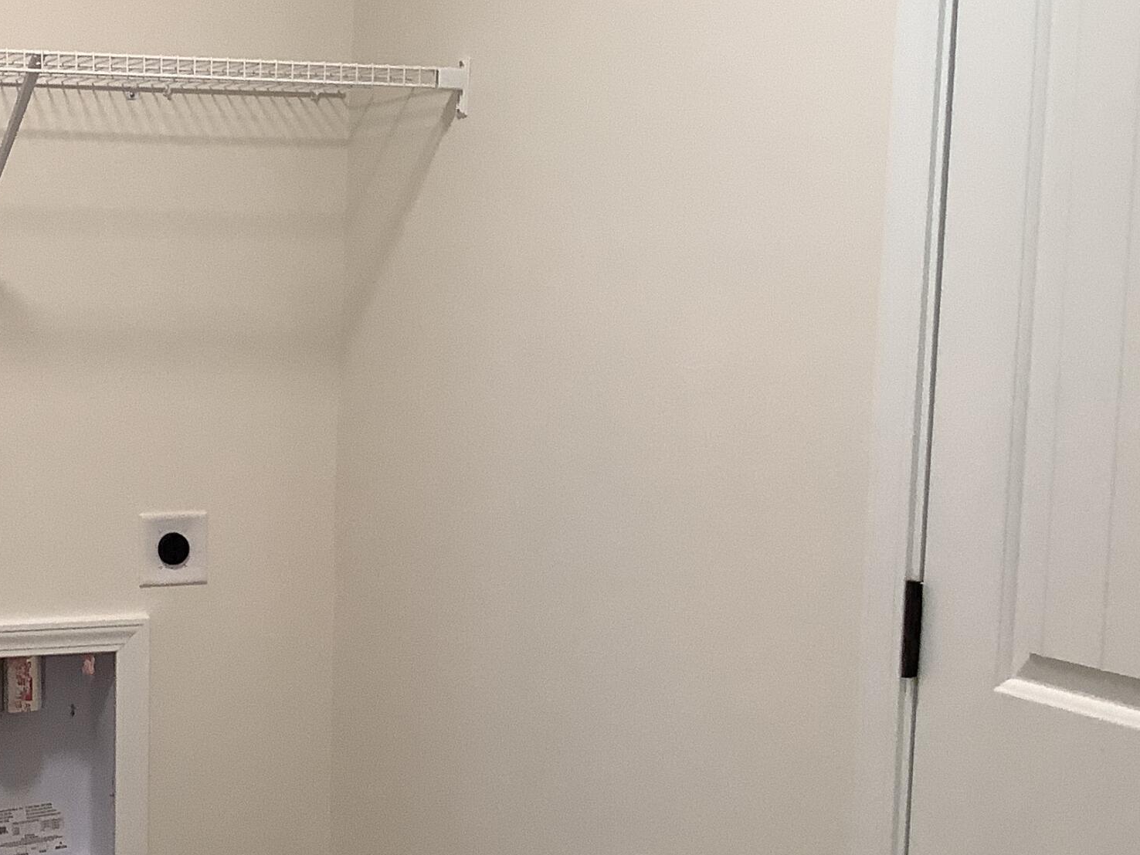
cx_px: 62
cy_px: 531
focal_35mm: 63
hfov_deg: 29.2
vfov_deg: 23.2
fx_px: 2075
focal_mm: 3.3
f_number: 2.4
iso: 100
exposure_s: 1/60
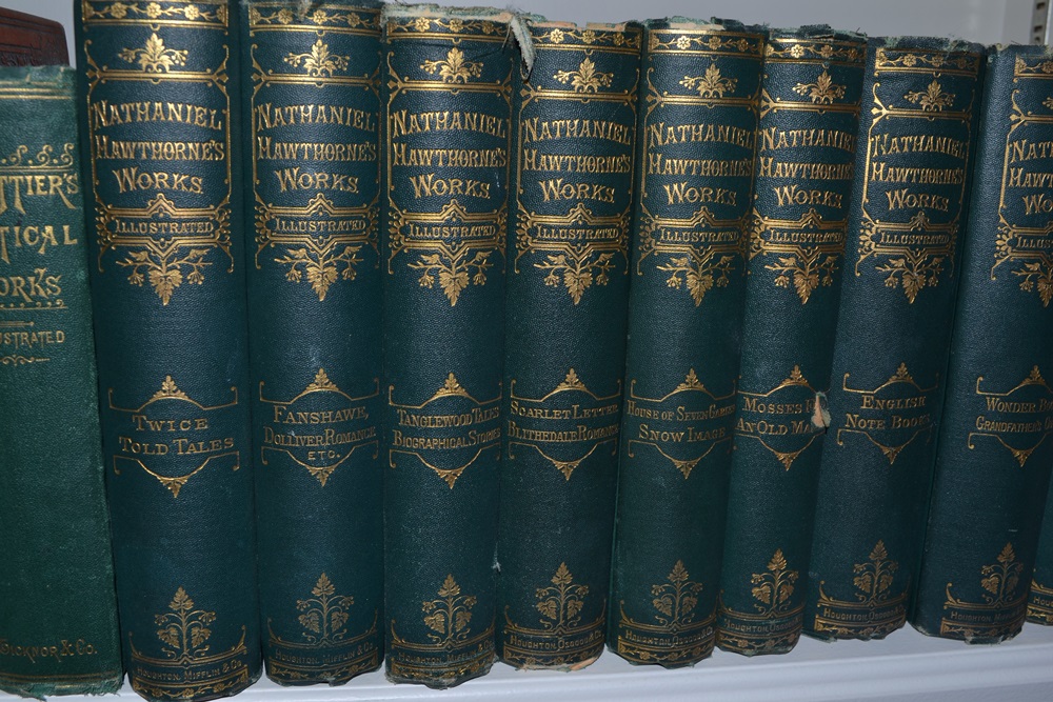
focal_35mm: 33
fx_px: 965
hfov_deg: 57.2
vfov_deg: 40.0
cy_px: 351
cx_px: 526
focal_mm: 22
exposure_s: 1/60
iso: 100
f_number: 8
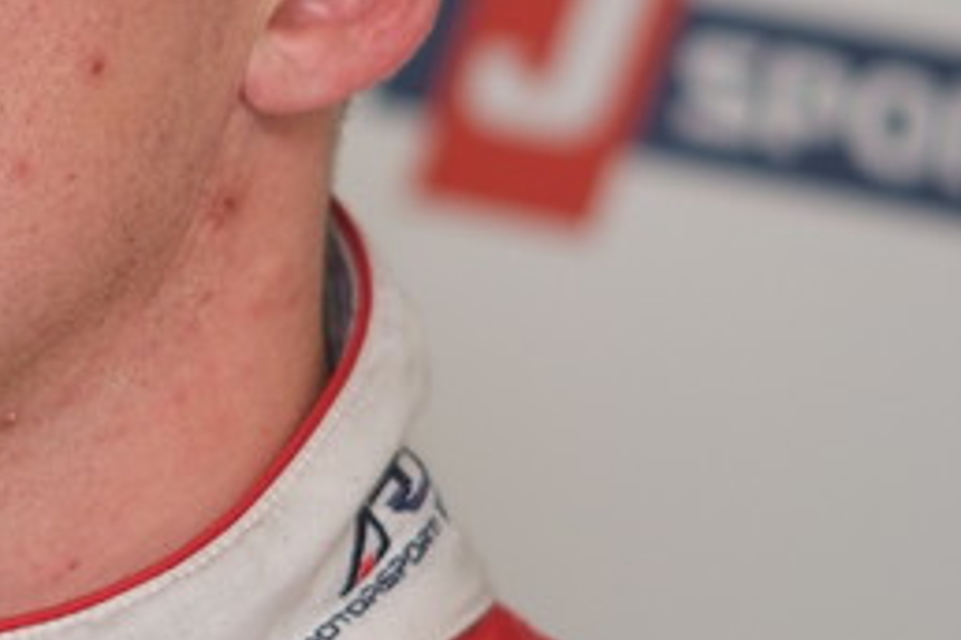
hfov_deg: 2.7
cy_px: 149
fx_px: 20099
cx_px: -372
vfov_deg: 1.8
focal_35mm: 753
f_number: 2.8
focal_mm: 180
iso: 400
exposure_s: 1/250
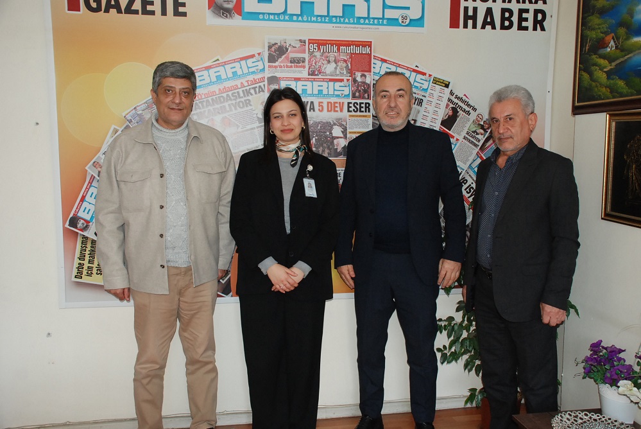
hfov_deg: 57.2
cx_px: 320
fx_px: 588
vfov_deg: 40.0
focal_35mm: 33
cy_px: 214
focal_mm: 22
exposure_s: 1/60
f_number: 5
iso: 1000
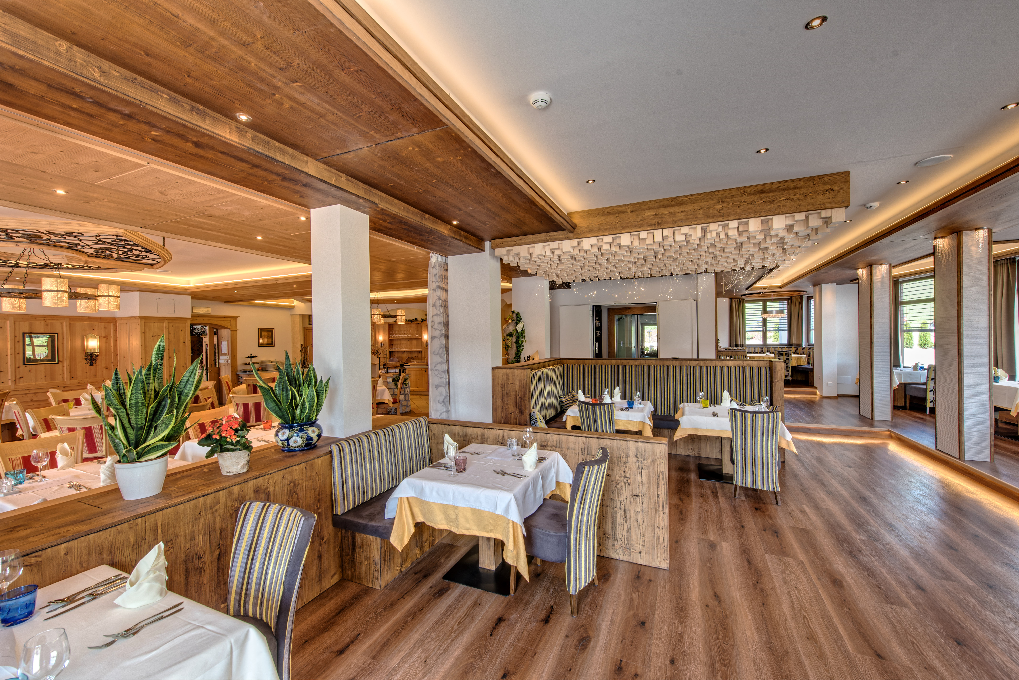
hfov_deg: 104.2
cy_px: 340
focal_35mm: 14
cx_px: 510
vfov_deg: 81.3
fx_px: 396
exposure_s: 1
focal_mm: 14
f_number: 11
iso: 200
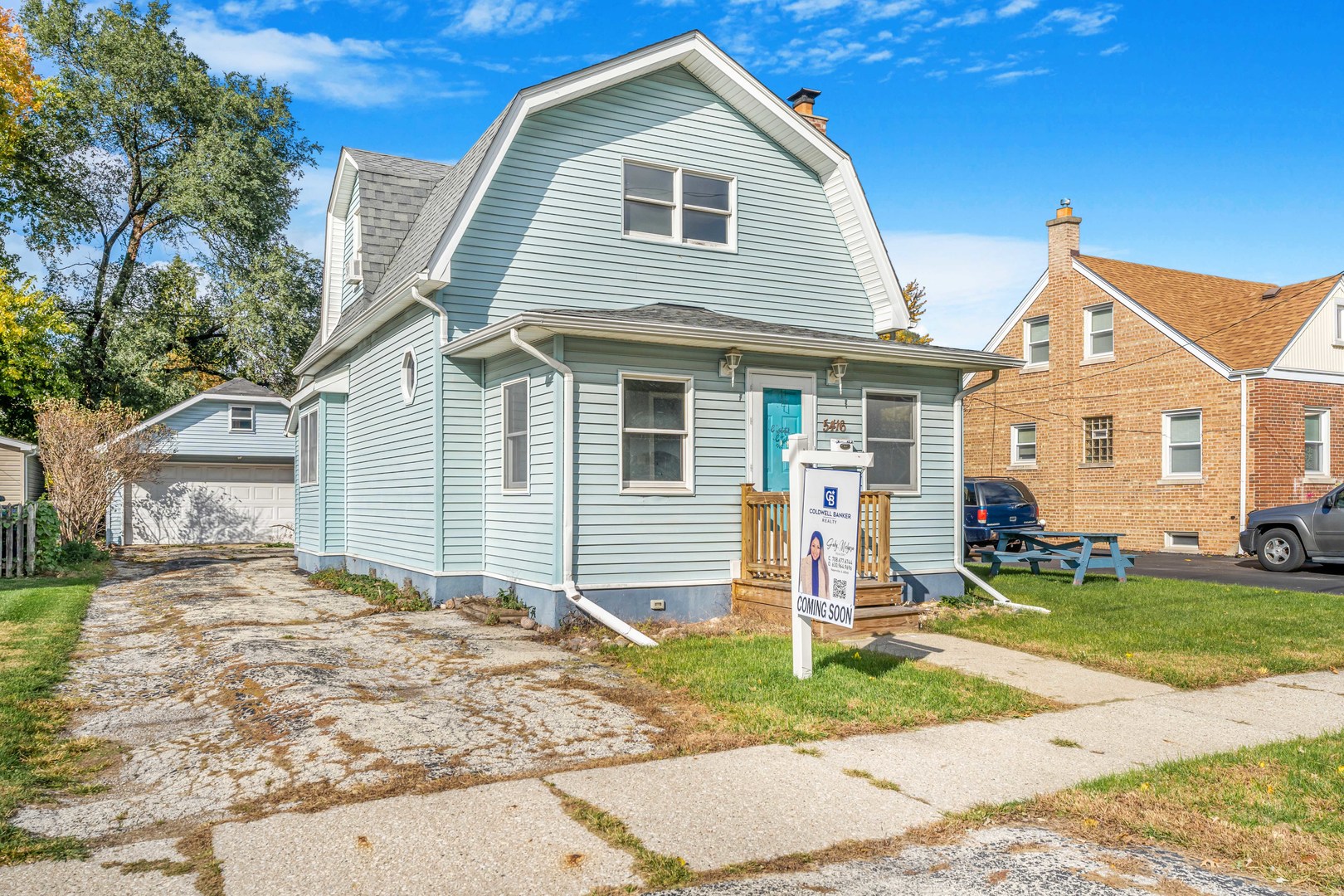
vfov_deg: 47.9
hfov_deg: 67.4
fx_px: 1008
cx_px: 672
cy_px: 448
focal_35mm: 27
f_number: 9
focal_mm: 27
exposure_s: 1/800
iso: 320
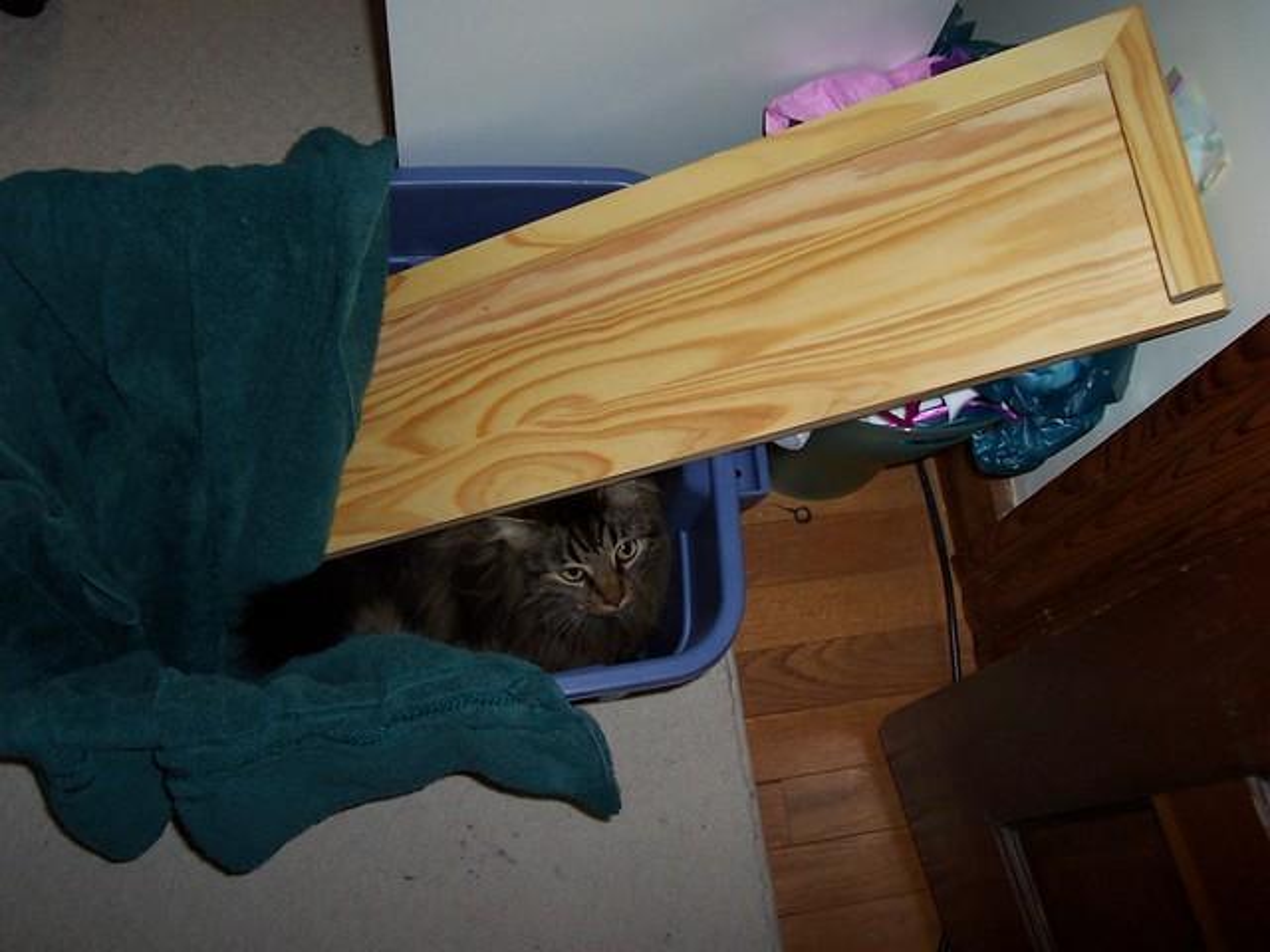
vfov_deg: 38.7
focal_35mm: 37
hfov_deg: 50.1
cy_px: 476
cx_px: 635
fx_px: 1357
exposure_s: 1/60
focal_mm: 5.6
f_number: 2.8
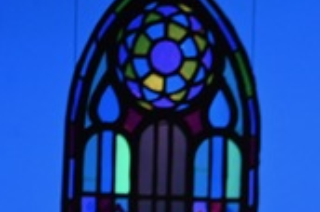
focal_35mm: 465
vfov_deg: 2.9
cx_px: 707
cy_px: 540
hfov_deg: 4.4
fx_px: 4126
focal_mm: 78
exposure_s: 1/400
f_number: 2.8
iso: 1600
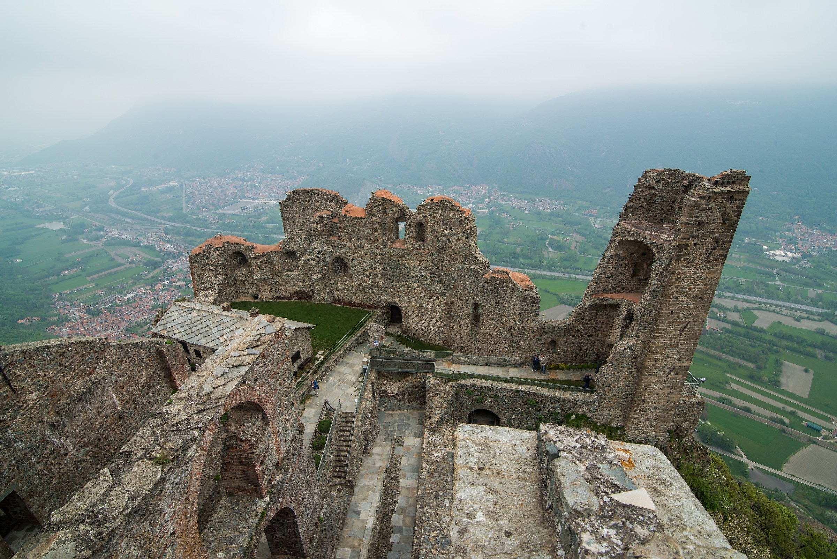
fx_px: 372
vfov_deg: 73.8
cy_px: 280
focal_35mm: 16
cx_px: 418
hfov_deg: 96.7
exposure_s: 1/50
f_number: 8
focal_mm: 16
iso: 160
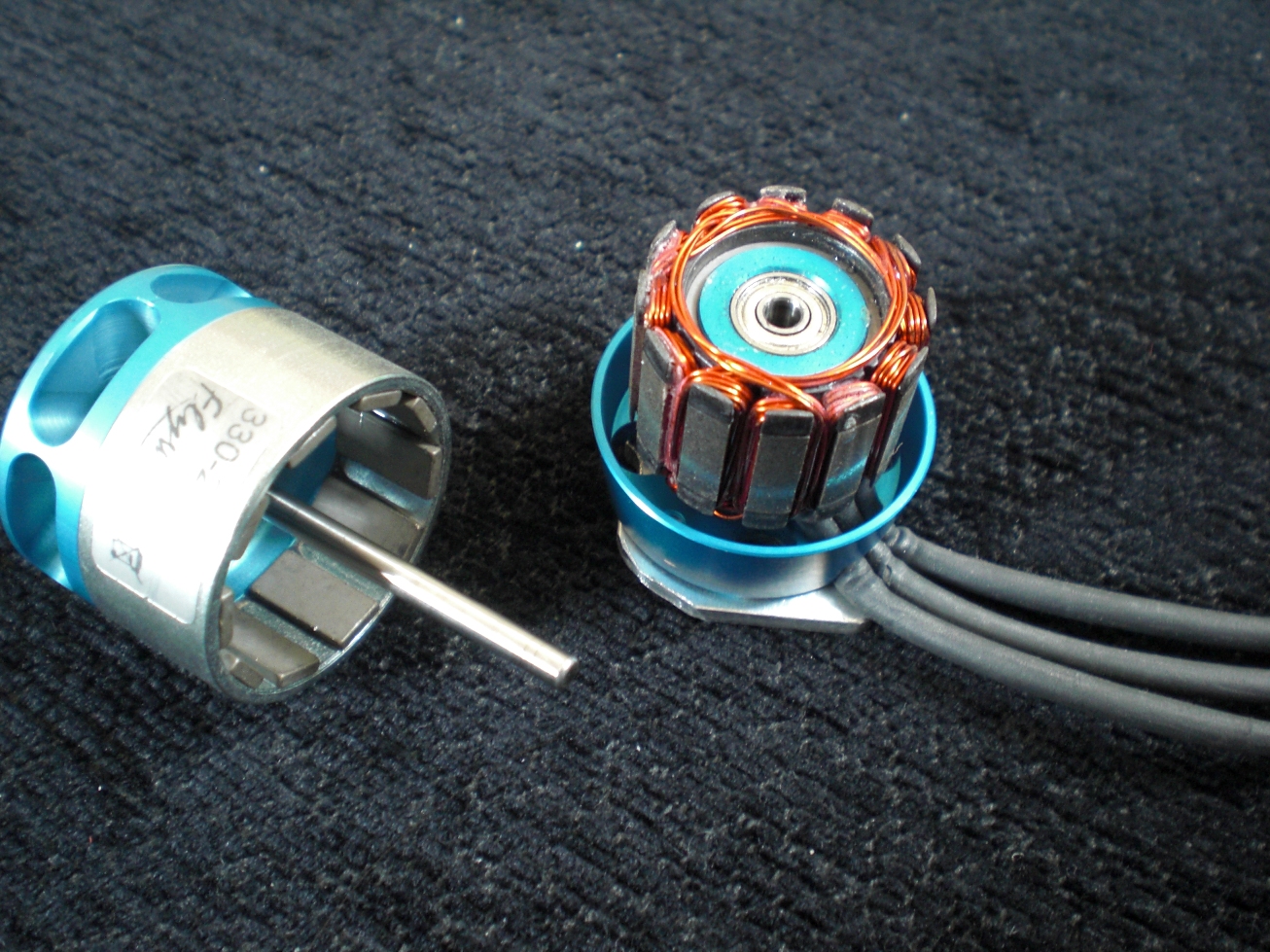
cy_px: 476
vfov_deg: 37.7
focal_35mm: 38
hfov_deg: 49.0
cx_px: 635
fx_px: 1394
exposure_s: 1/3.33
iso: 200
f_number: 3.1
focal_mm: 6.3
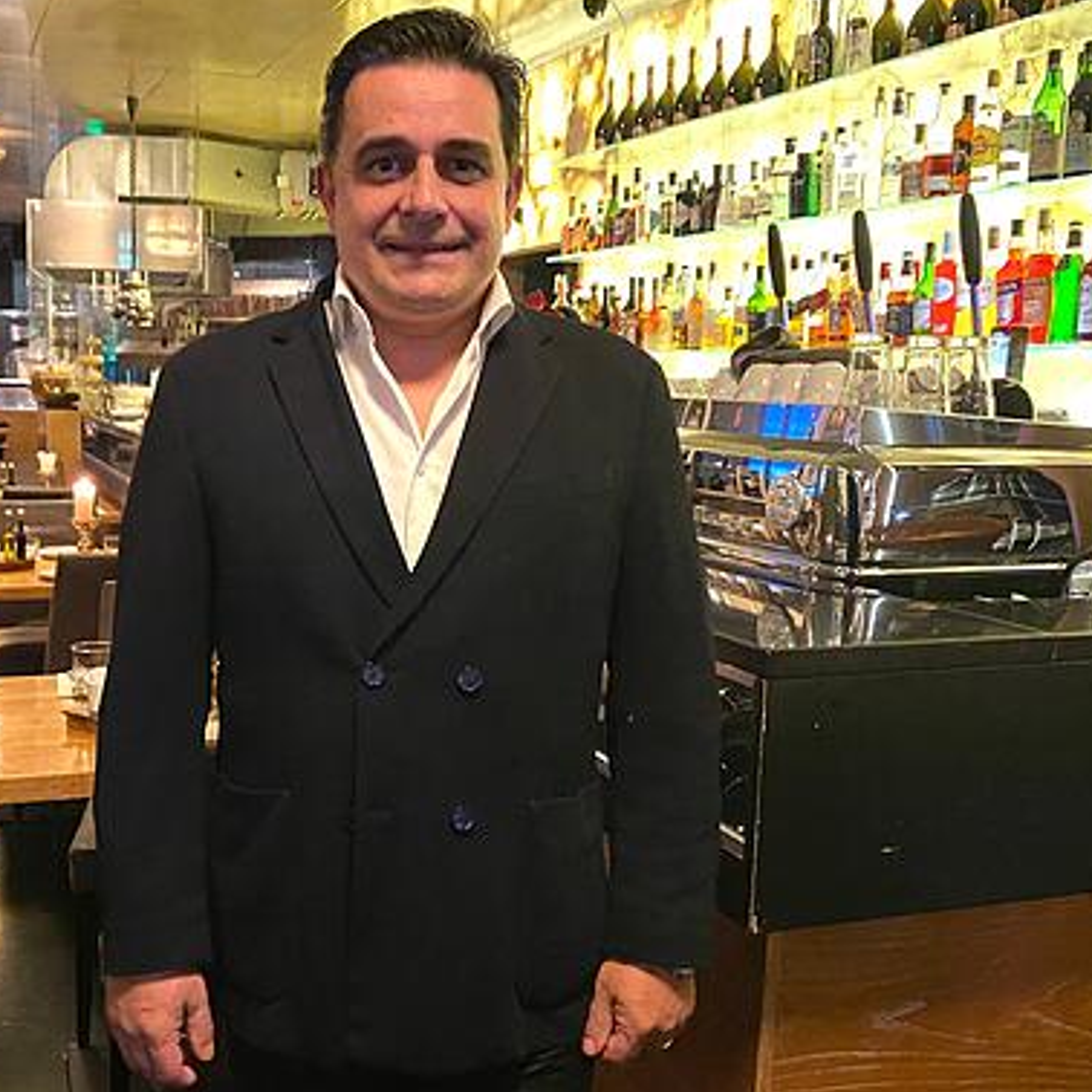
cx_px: 374
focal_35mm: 37
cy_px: 579
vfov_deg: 44.9
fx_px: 1321
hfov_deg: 44.3
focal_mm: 4.25
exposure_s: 1/26
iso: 800
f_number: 1.8
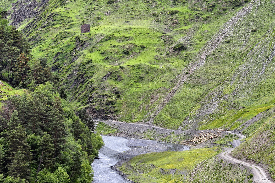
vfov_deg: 13.7
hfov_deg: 20.4
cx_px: 138
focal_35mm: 100
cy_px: 92
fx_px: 763
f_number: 10
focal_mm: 100
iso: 400
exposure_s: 1/200
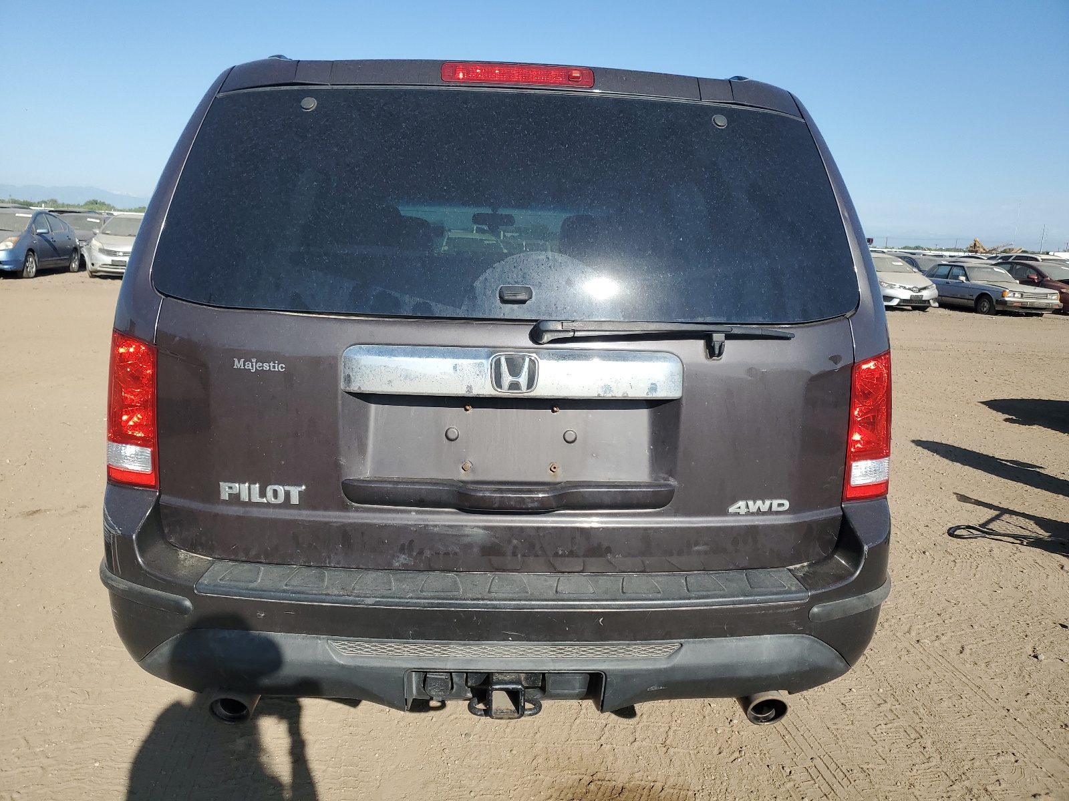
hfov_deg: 67.3
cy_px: 400
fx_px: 803
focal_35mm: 26
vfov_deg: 53.1
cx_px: 534
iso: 50
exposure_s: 1/2500
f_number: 1.5
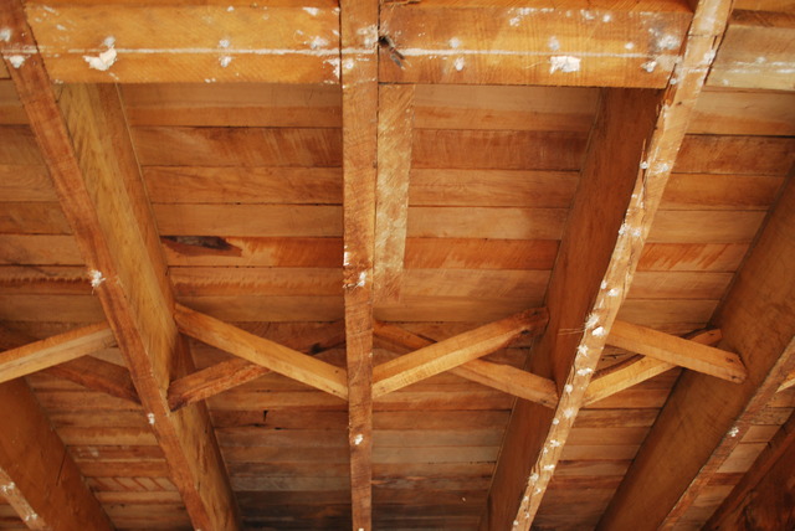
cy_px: 266
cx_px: 398
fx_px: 729
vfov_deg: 40.0
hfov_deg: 57.2
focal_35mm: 33
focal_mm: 22
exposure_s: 1/30
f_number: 4
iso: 400
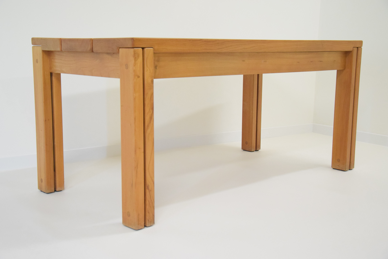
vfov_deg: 26.5
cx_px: 194
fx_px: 550
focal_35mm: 51
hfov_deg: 38.9
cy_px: 130
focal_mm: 34
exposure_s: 1/60
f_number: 4.2
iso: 2500
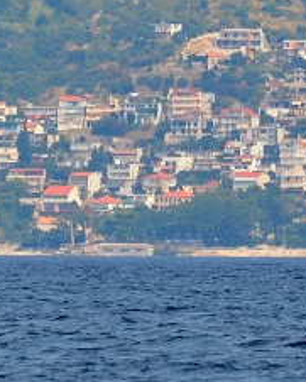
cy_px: -148
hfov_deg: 1.1
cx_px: 119
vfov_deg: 1.4
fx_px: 15465
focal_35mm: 1367
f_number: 5.6
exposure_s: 1/2000
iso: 400
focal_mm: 220
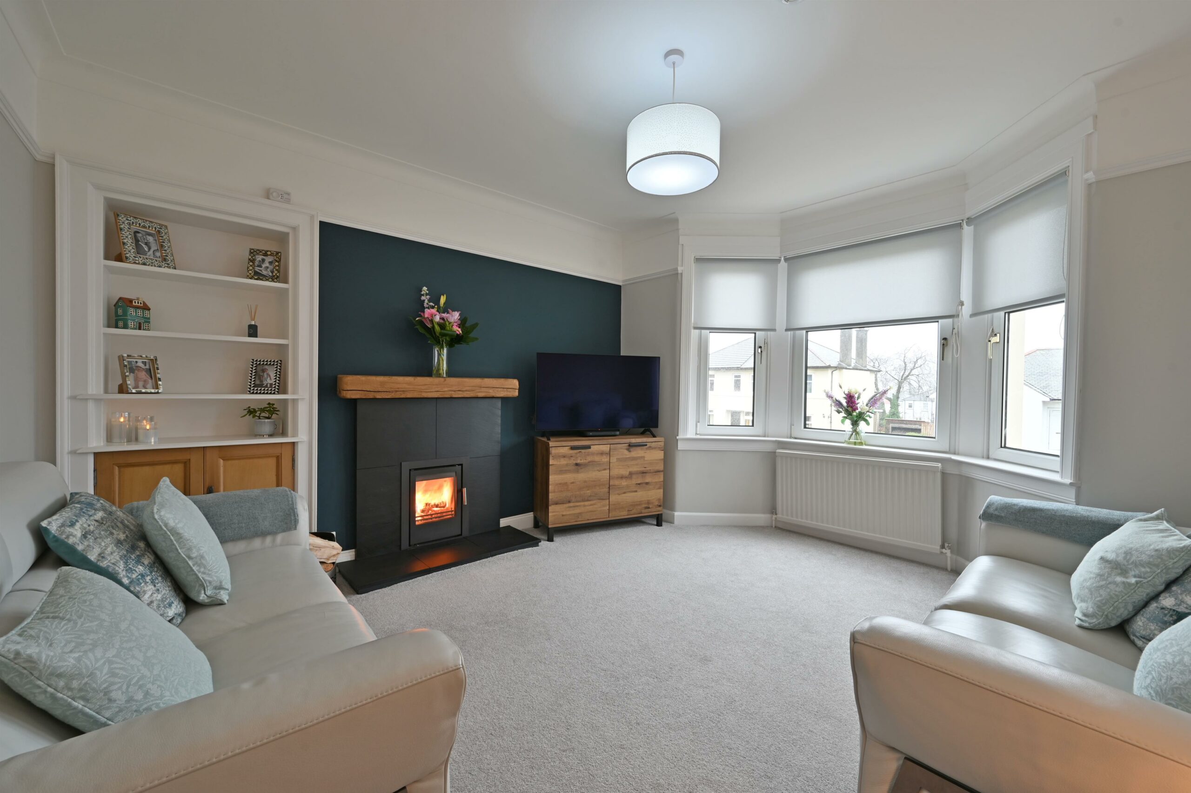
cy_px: 396
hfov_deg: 104.3
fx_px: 463
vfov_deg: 81.1
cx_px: 596
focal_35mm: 14
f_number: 10
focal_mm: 14
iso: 125
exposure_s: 1/4
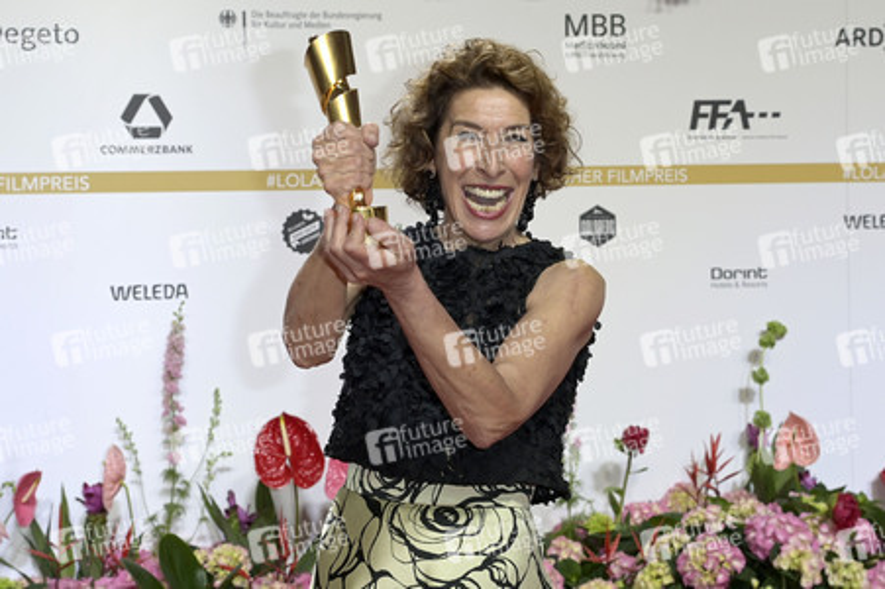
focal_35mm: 62
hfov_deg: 32.4
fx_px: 1523
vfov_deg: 21.9
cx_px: 442
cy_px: 294
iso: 800
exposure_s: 1/250
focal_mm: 62
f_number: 5.6
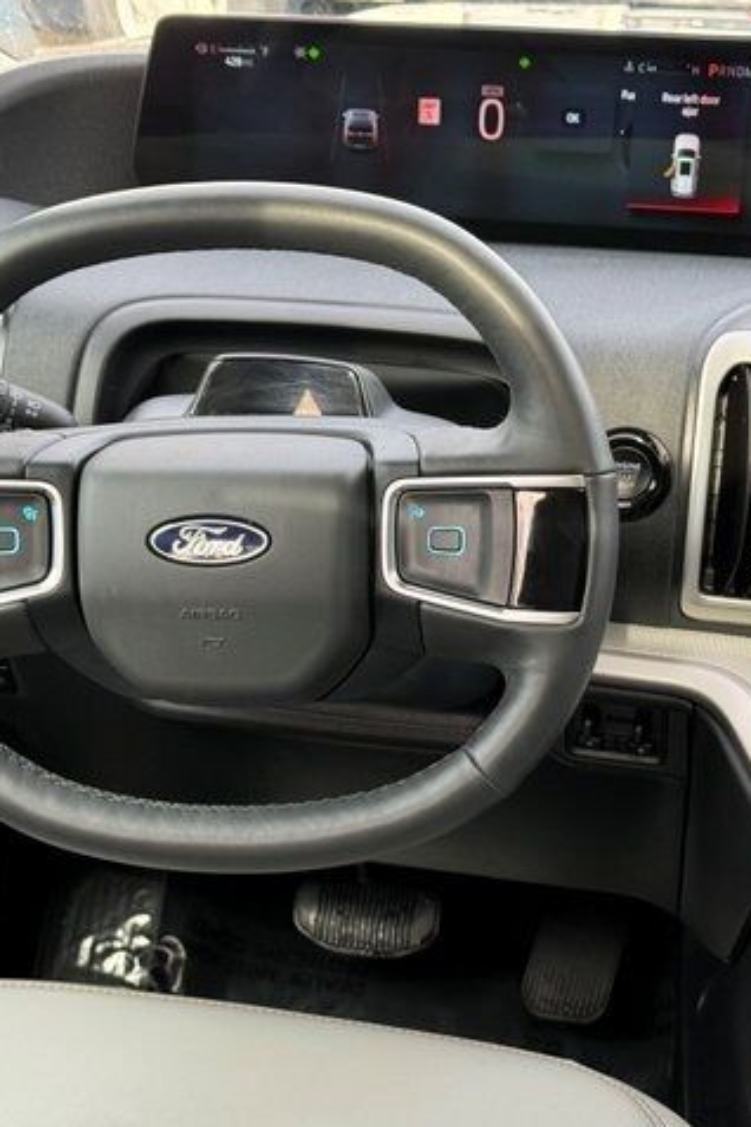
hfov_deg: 20.3
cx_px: 368
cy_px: 562
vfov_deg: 30.1
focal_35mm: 67
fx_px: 2096
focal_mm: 6.76
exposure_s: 1/202
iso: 80
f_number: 1.78
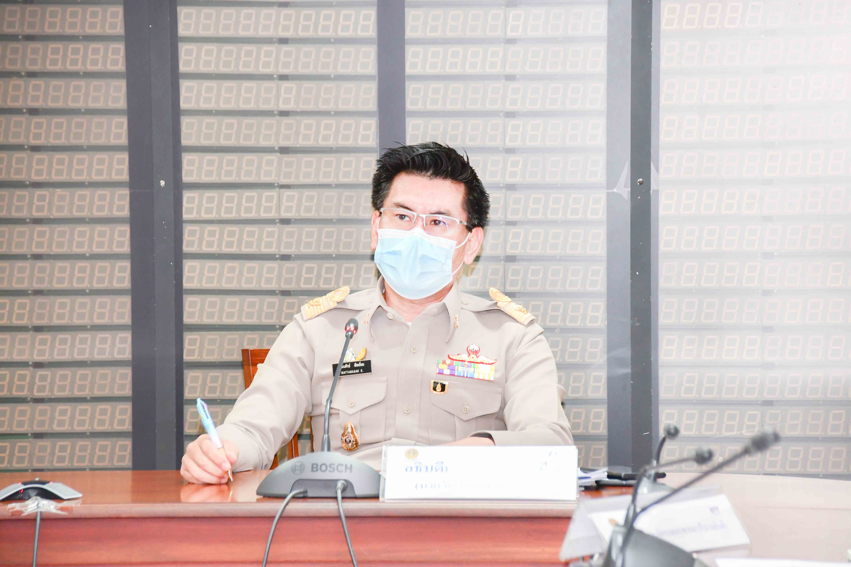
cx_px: 426
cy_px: 284
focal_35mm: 195
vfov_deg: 7.0
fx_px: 4609
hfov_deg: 10.5
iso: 1400
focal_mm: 130
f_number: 6
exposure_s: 1/60
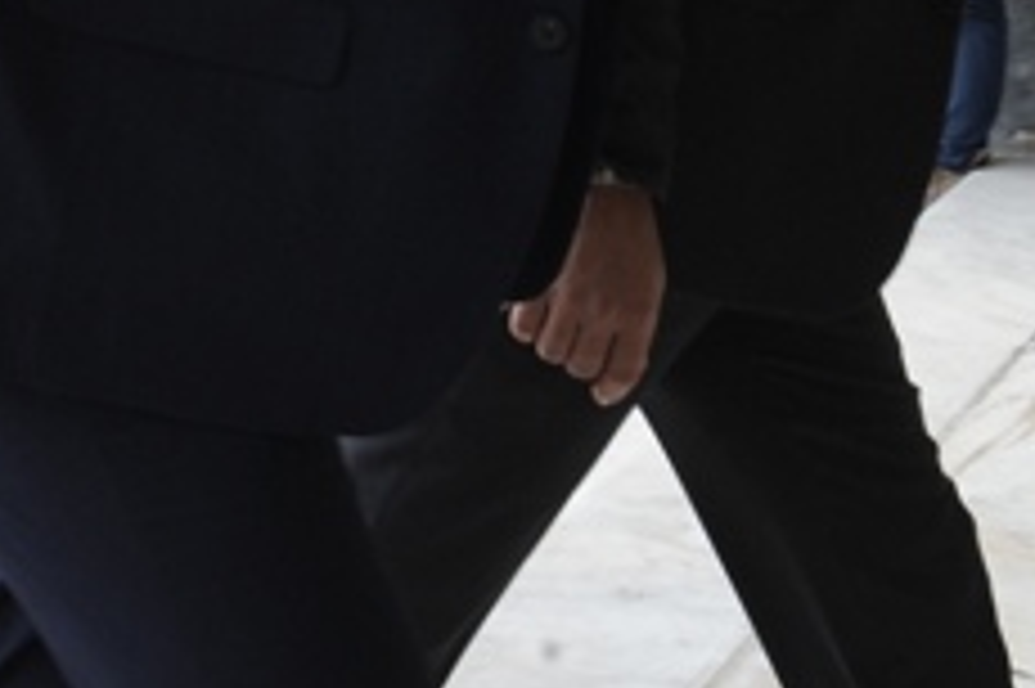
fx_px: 4597
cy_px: -461
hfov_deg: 12.7
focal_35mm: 160
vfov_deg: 8.3
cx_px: 32
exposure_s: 1/160
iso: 640
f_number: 11
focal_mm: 36
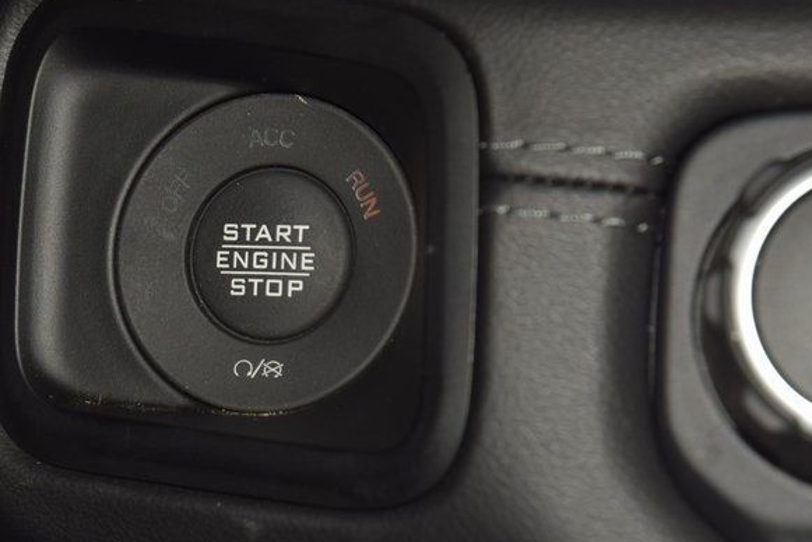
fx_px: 4175
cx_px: 268
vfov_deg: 7.4
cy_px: 234
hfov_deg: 11.1
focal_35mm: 185
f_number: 8
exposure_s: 1/125
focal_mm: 70
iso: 100
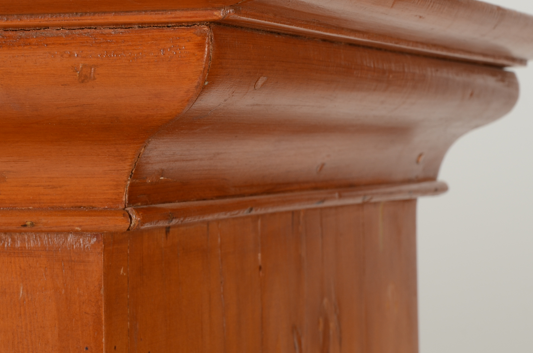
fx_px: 2172
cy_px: 128
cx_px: 220
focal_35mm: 147
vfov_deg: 9.3
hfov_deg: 14.0
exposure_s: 1/125
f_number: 14
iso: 200
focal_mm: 70
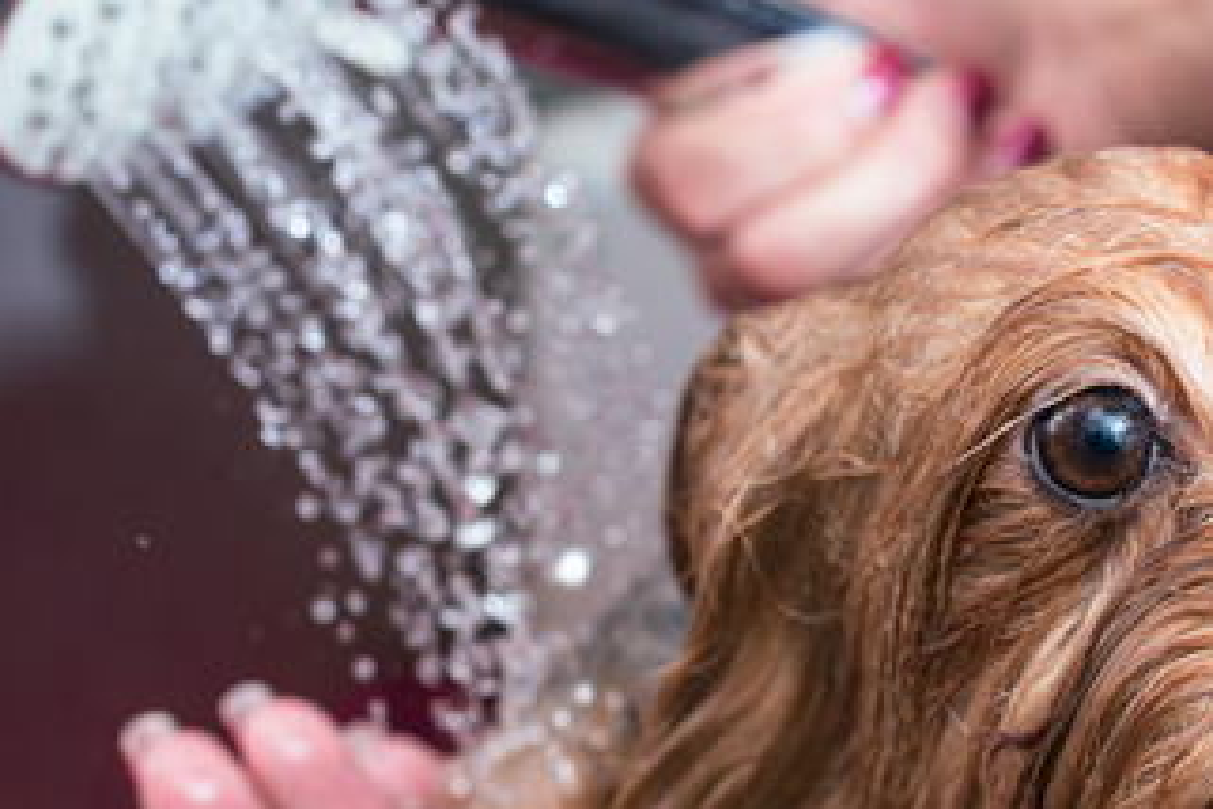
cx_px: 1103
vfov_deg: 16.0
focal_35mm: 85
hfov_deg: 23.3
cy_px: 616
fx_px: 2864
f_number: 4.5
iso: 200
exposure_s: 1/200
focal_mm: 35
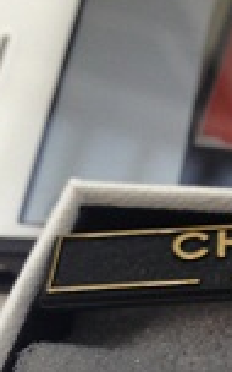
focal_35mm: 90
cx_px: 330
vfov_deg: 23.0
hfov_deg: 13.8
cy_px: 210
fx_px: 910
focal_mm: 4.12
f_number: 2.4
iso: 64
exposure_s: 1/40
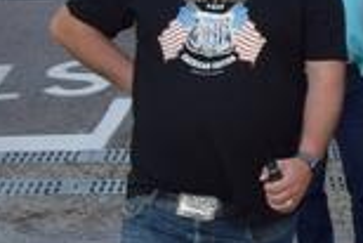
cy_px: 33
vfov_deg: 5.9
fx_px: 2362
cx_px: 818
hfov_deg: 8.2
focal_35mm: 234
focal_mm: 30
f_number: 7.1
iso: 400
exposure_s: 1/200
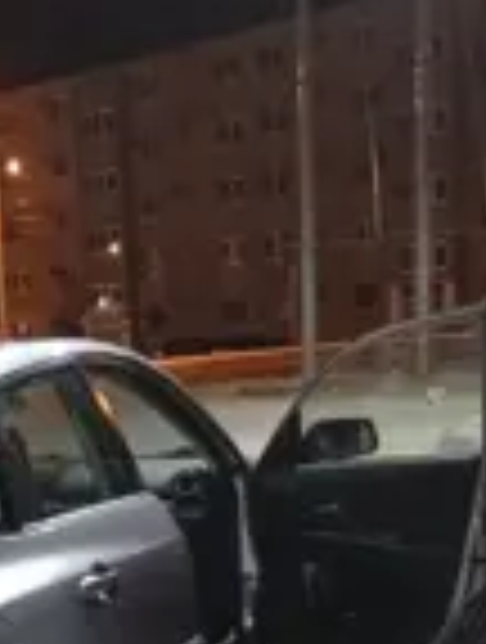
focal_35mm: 75
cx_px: -86
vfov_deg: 24.5
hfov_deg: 18.7
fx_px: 1398
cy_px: 676
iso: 1837
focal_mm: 3.98
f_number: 1.8
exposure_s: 1/16.7
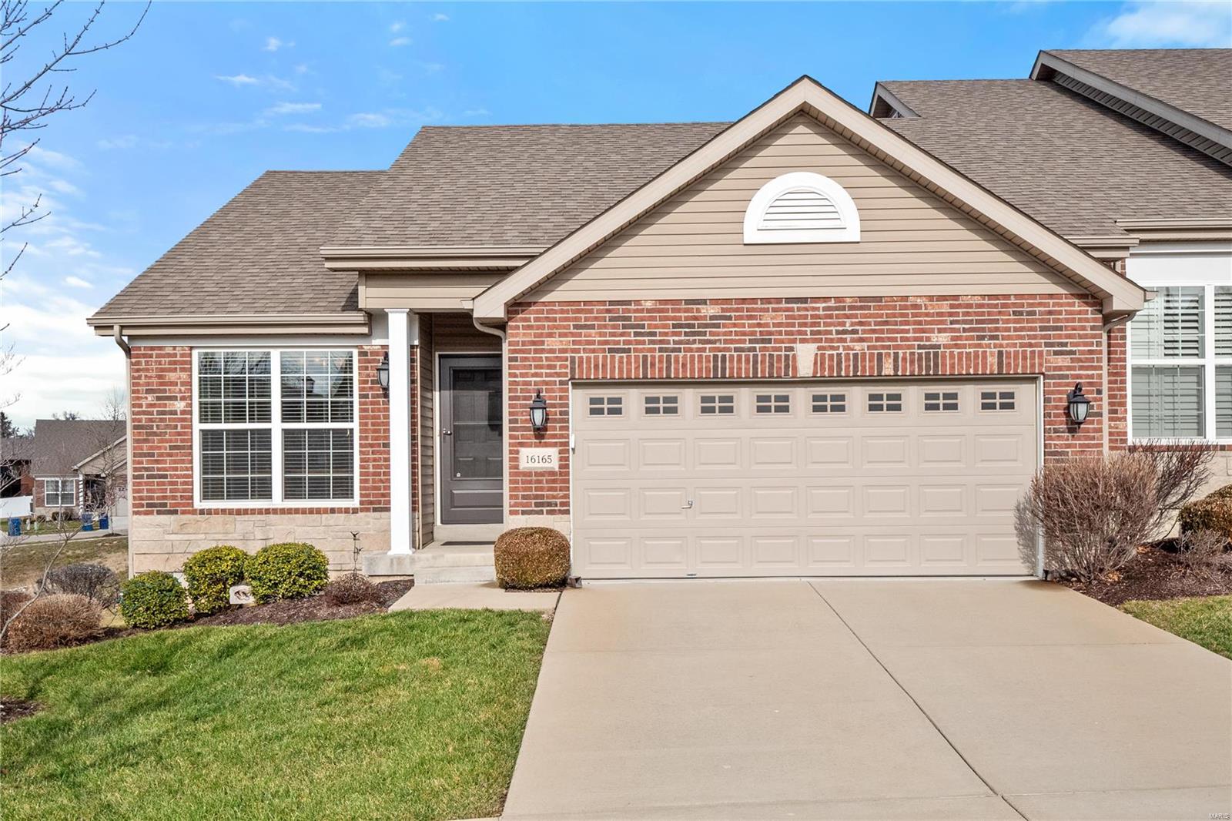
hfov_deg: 53.1
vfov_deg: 36.9
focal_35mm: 36
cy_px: 410
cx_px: 616
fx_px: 1232
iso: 400
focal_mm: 18
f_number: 8
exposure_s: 1/1600
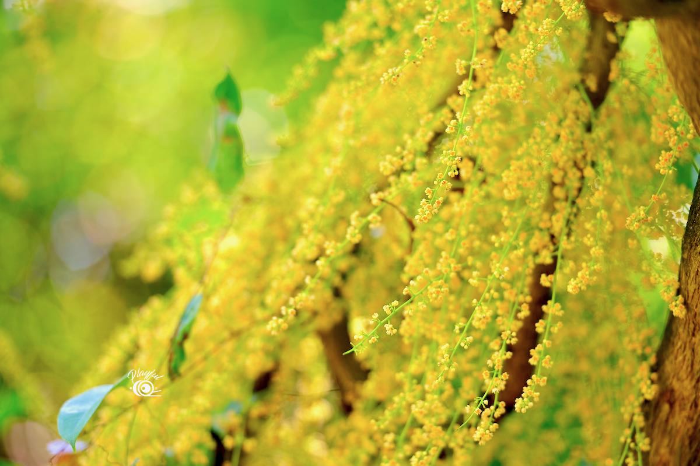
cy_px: 233
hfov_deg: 10.3
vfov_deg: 6.9
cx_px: 350
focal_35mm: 200
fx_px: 3887
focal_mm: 200
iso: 400
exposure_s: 1/320
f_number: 2.8
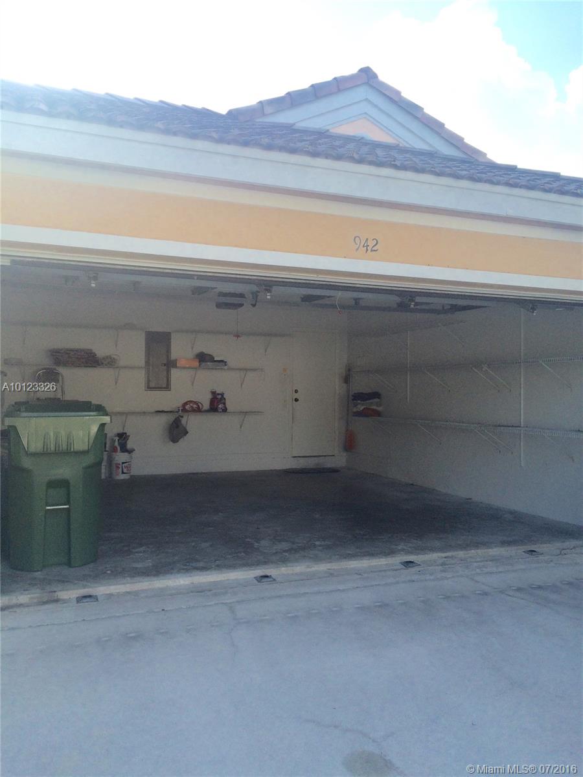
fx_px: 651
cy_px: 388
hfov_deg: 48.2
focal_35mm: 29
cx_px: 292
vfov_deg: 61.7
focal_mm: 4.15
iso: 32
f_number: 2.2
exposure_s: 1/733
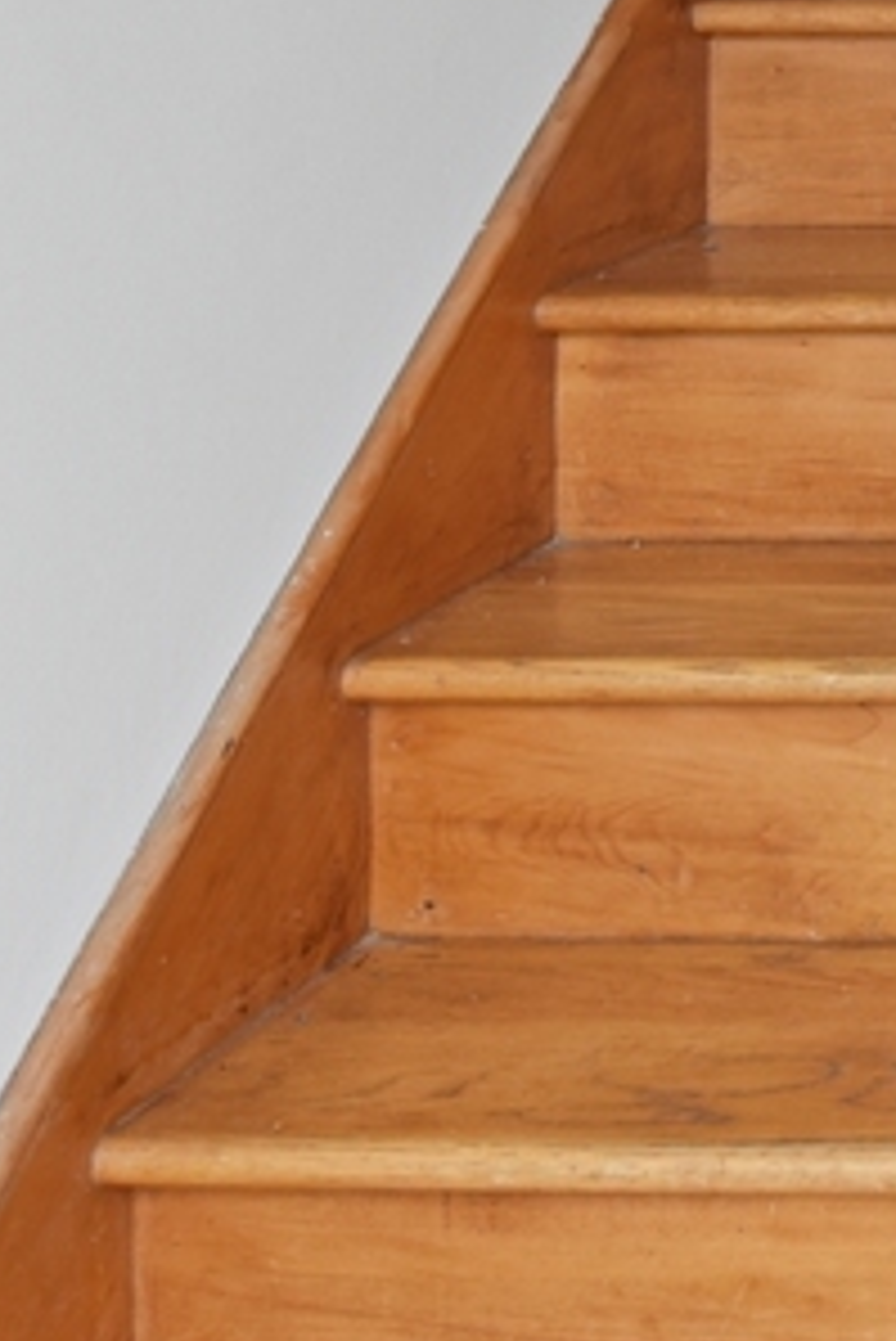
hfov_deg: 14.2
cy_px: -333
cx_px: 1923
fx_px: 2834
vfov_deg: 23.9
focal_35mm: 76
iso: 400
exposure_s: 1/30
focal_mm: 14
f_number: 8
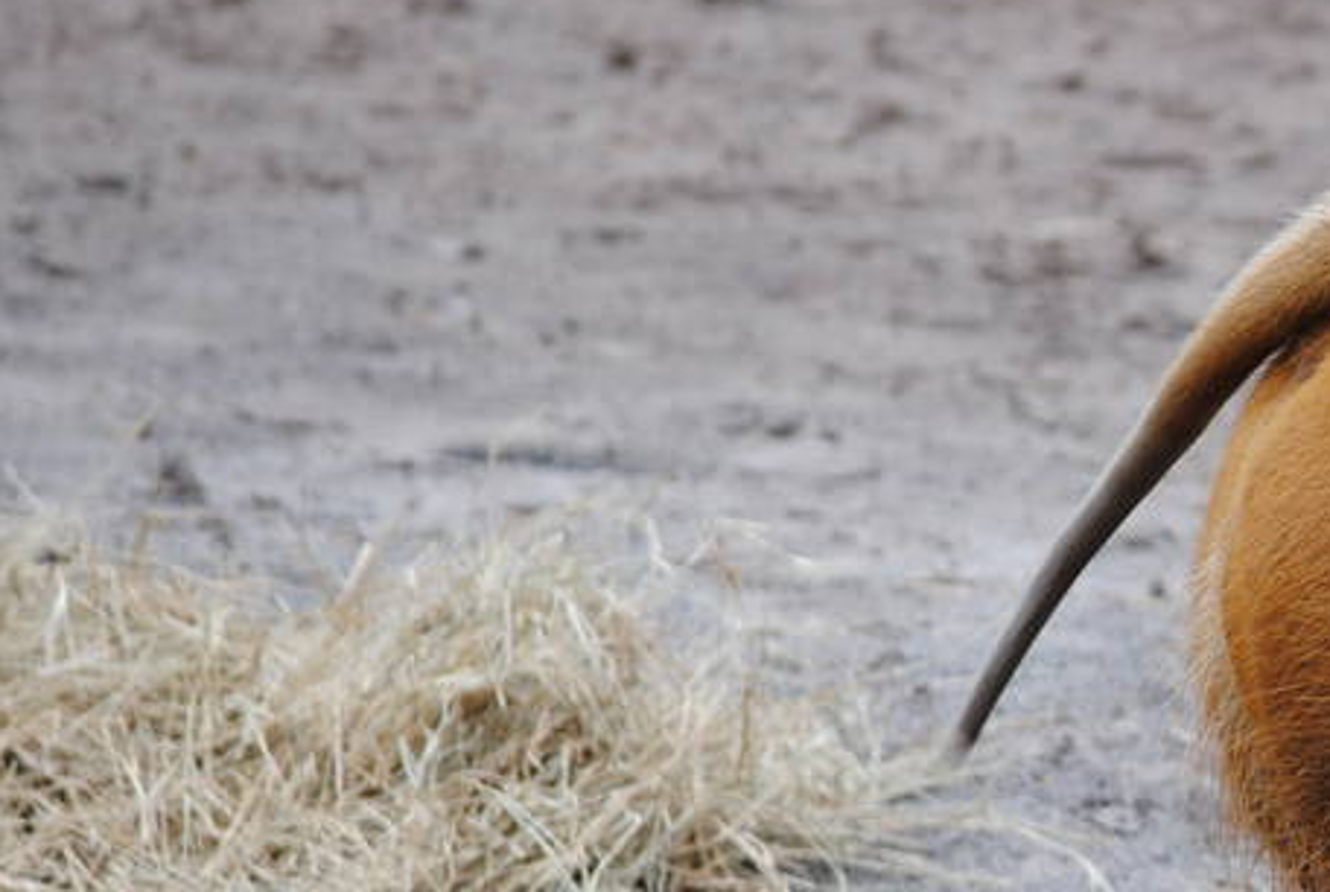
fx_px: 23357
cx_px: 2234
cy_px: 937
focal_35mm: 631
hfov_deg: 3.2
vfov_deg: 2.2
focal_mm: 120
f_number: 4.8
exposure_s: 1/160
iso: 200
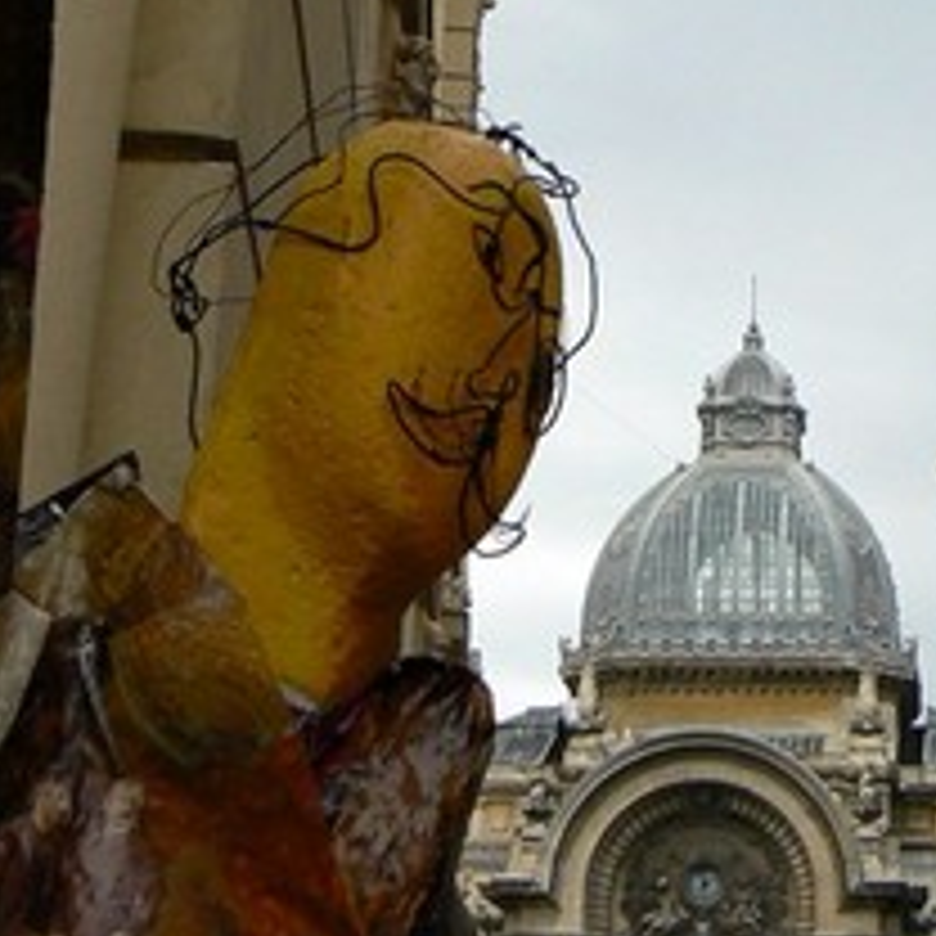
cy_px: -76
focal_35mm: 92
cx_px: 904
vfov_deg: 18.2
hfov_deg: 18.5
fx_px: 2814
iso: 100
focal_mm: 6
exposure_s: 1/200
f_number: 5.6
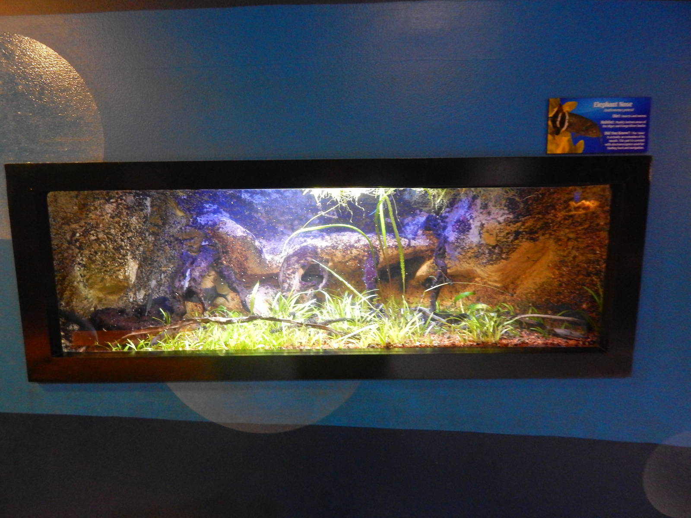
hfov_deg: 73.9
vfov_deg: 58.9
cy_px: 259
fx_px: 459
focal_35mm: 23
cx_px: 346
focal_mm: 4
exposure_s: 1/4
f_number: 3
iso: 800
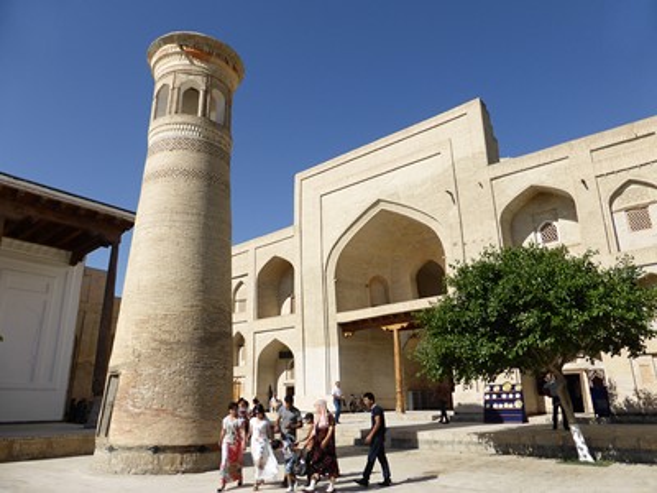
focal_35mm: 25
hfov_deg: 69.4
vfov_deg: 54.9
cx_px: 328
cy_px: 246
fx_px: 474
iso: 100
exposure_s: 1/2000
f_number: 3.3
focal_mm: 4.3
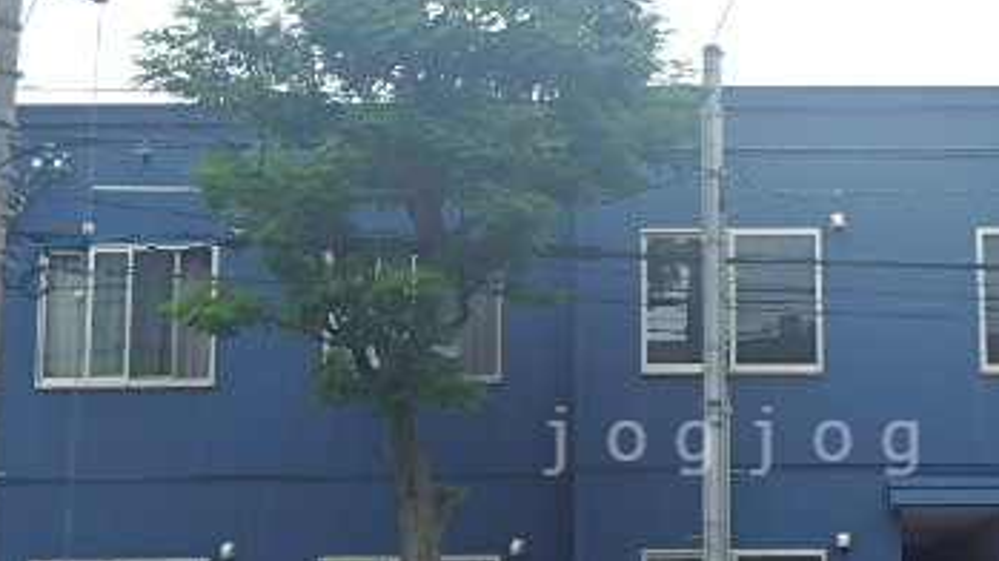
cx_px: 739
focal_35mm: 72
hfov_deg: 29.0
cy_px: 441
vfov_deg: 16.6
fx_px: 1907
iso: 125
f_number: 5
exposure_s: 1/320
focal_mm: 6.4
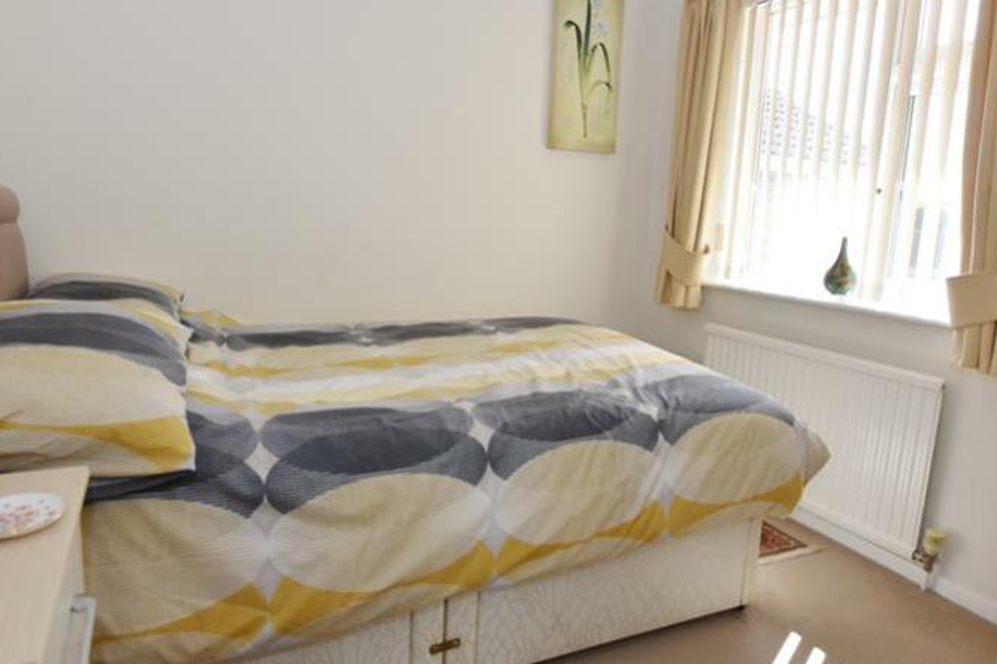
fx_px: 637
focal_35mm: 23
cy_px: 306
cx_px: 481
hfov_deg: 76.1
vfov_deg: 55.0
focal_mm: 10
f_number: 5
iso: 400
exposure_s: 1/250
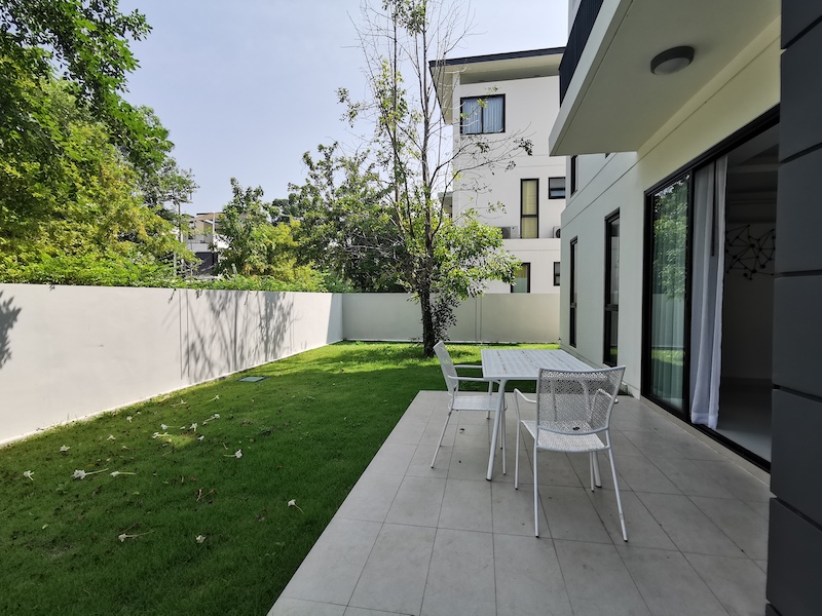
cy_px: 308
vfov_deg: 74.7
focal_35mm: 17
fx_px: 404
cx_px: 411
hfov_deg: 91.0
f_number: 2.2
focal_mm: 2.26
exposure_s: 1/1043
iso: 50
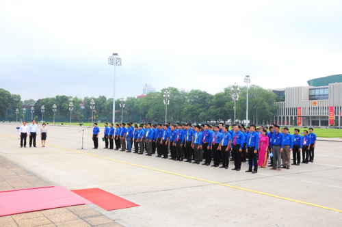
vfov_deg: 39.9
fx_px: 313
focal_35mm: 33
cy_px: 114
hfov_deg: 57.3
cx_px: 171
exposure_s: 1/125
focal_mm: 22
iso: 200
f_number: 8
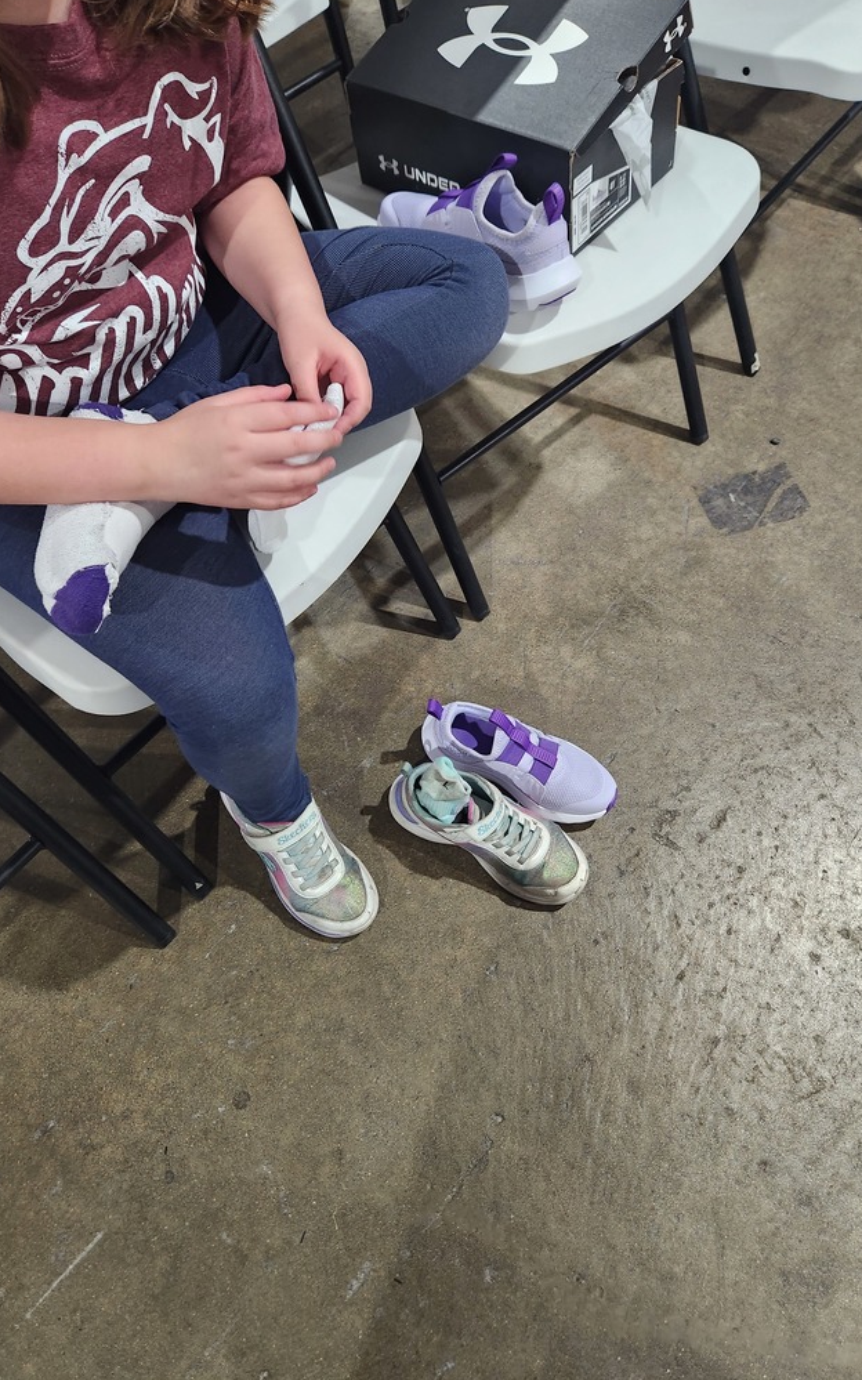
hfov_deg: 49.3
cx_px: 434
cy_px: 678
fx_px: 940
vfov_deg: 72.6
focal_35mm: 25
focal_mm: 5.4
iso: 250
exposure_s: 1/120
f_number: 1.8
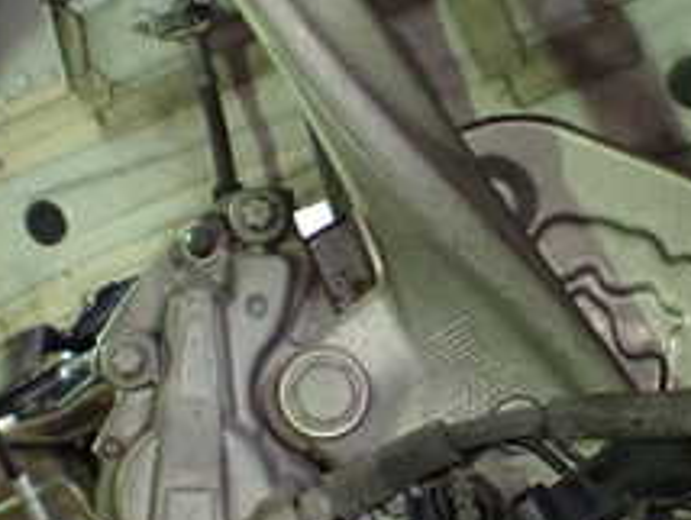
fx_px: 1679
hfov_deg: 23.2
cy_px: 310
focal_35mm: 84
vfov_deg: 17.6
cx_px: 462
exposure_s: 1/50
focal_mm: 5.4
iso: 800
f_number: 2.3
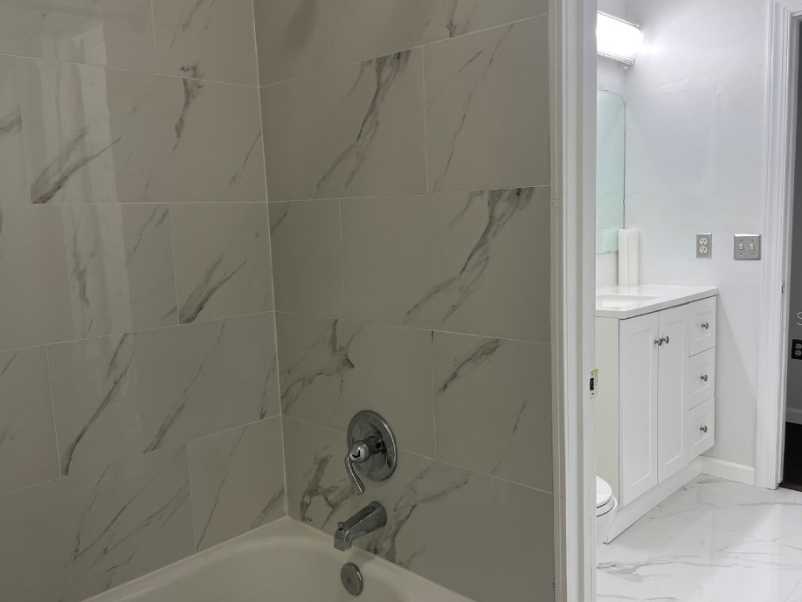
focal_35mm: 29
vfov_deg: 48.2
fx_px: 672
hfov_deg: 61.6
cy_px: 318
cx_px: 432
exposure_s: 1/120
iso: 50
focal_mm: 4.2
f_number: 1.6
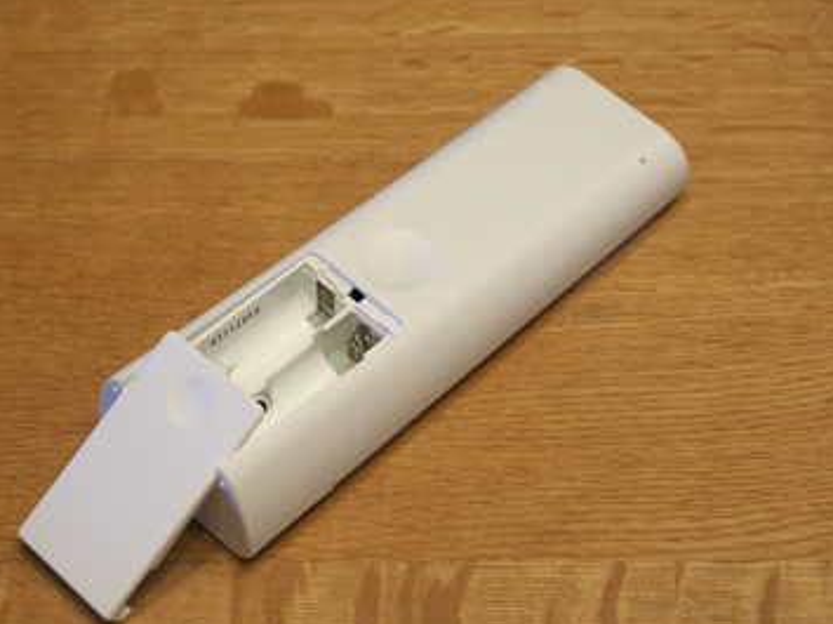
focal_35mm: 95
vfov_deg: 15.5
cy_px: 347
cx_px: 398
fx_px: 2285
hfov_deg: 20.7
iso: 500
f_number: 5
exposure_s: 1/100
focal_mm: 40
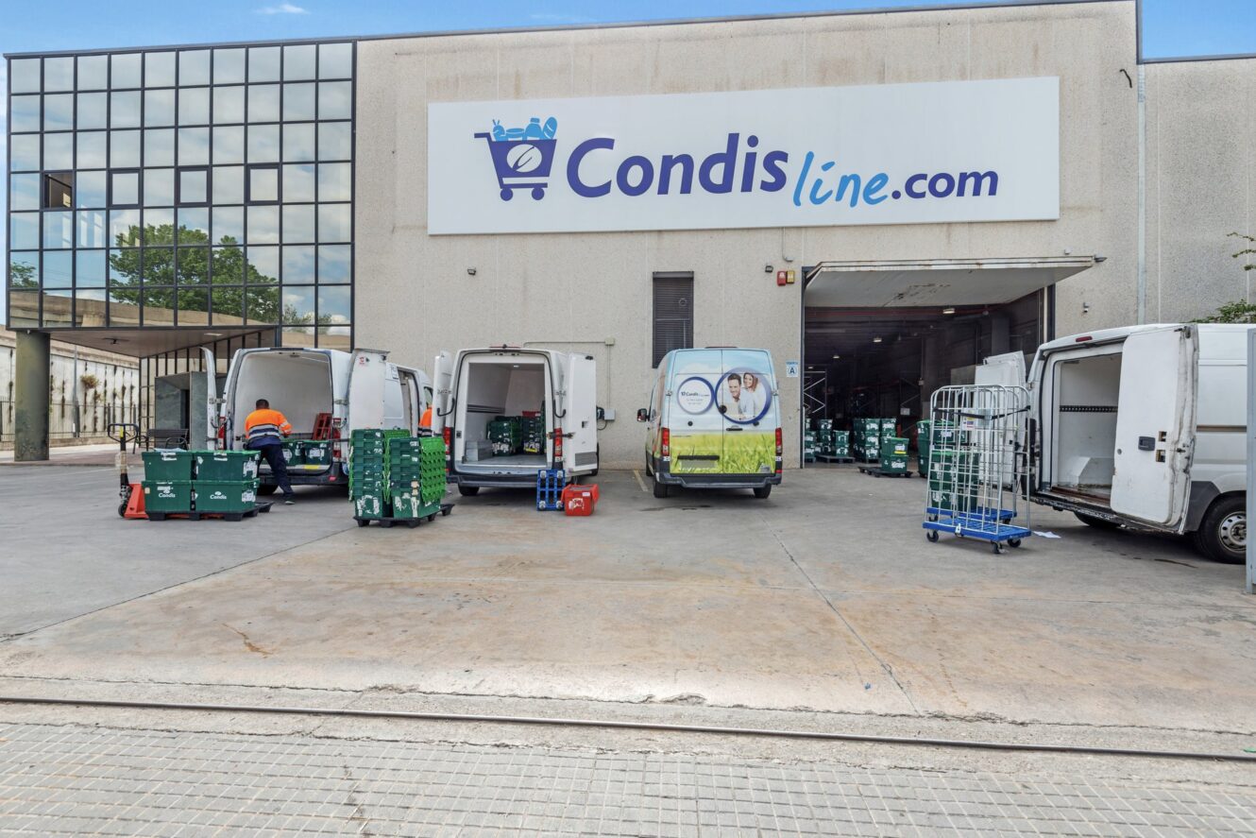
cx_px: 628
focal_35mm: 16
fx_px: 558
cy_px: 419
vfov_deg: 73.8
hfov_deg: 96.7
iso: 100
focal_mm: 16
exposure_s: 1/60
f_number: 8
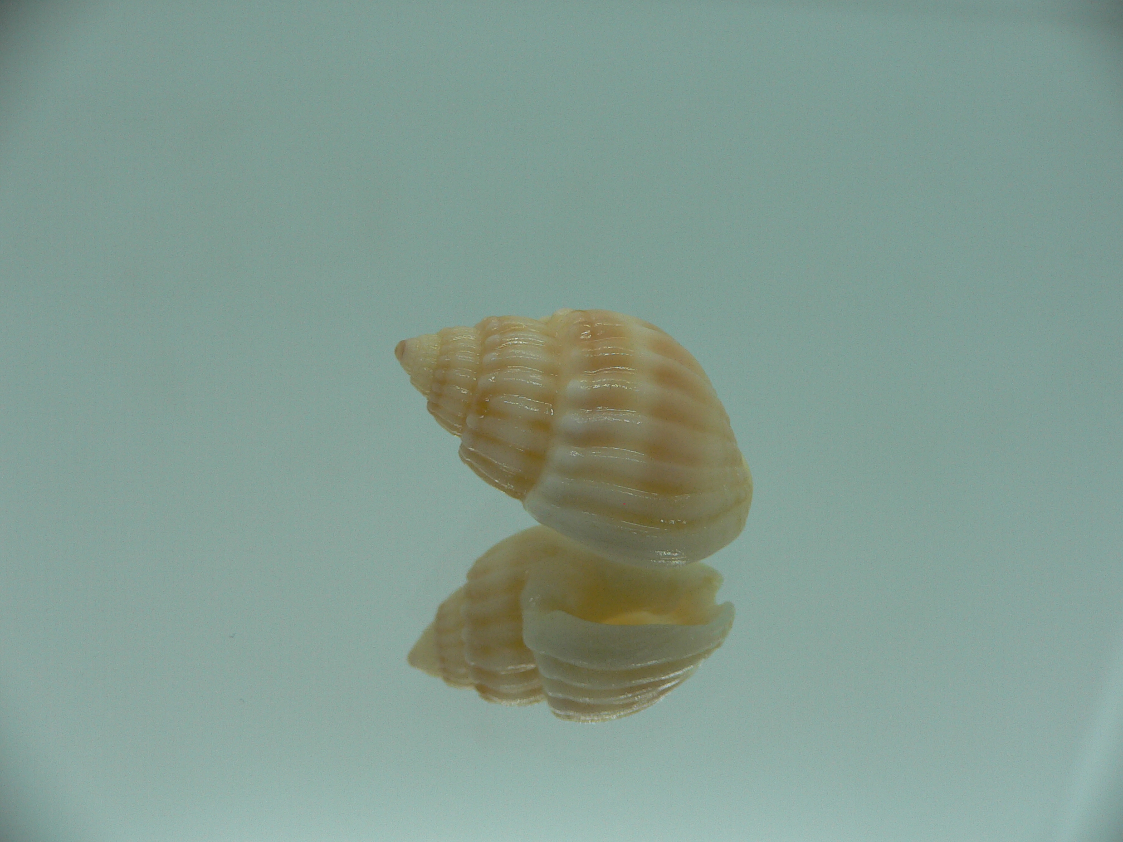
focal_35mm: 35
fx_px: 1135
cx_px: 562
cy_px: 421
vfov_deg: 40.7
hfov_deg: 52.6
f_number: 2.8
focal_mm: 4.6
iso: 80
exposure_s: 1/80
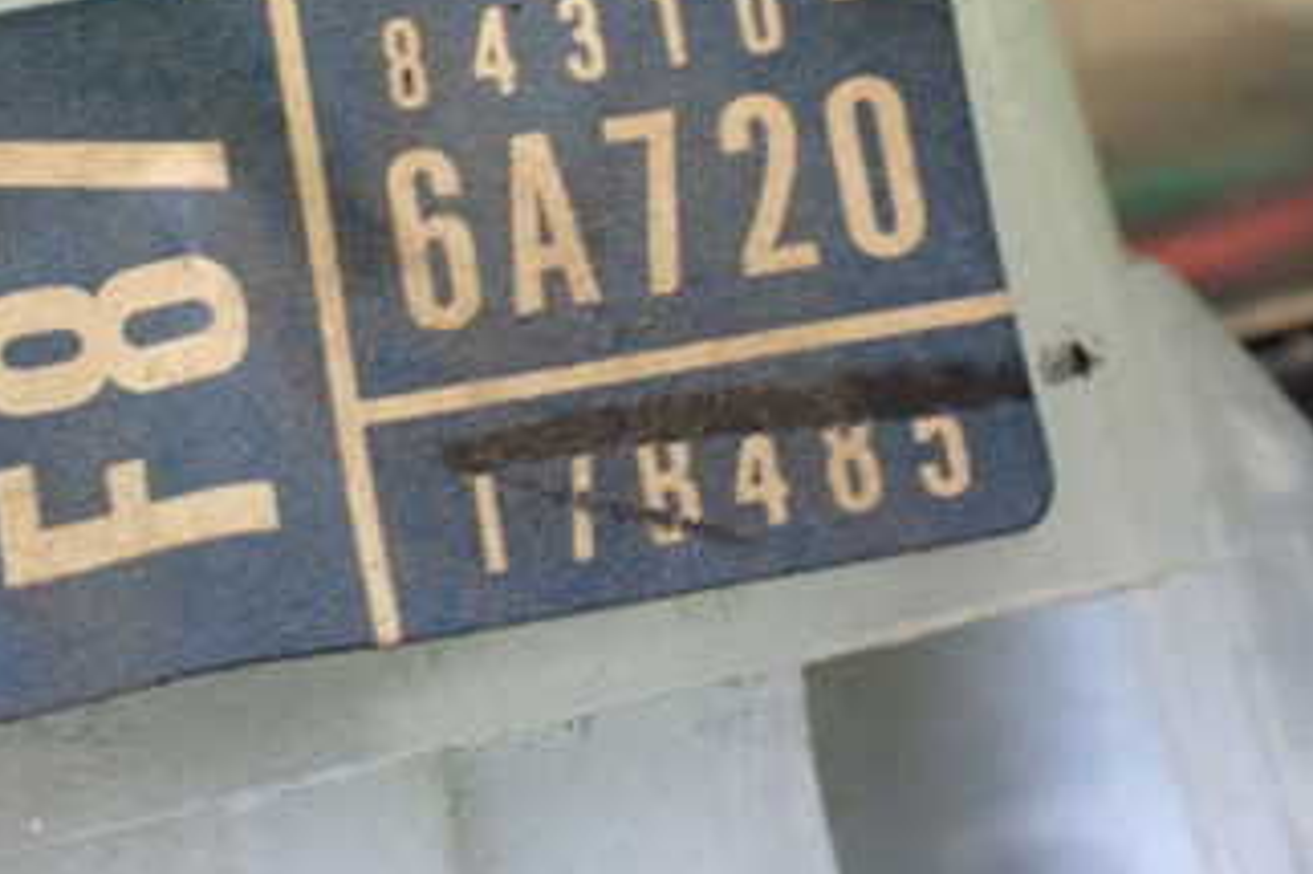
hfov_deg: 34.2
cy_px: 236
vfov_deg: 23.2
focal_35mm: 58
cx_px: 427
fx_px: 2114
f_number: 2.3
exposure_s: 1/40
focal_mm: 5.4
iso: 800
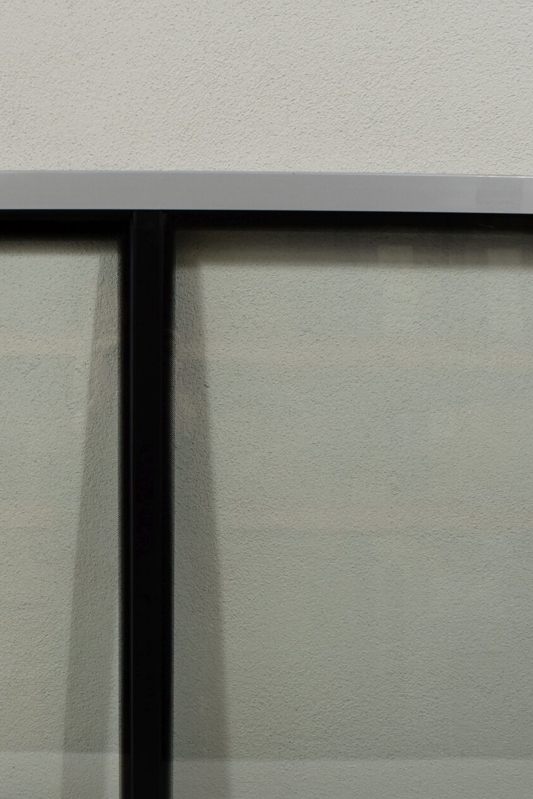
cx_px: 151
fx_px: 1221
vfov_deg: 36.0
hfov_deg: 24.4
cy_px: 518
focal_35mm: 55
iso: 360
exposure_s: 1/125
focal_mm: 18
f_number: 5.6
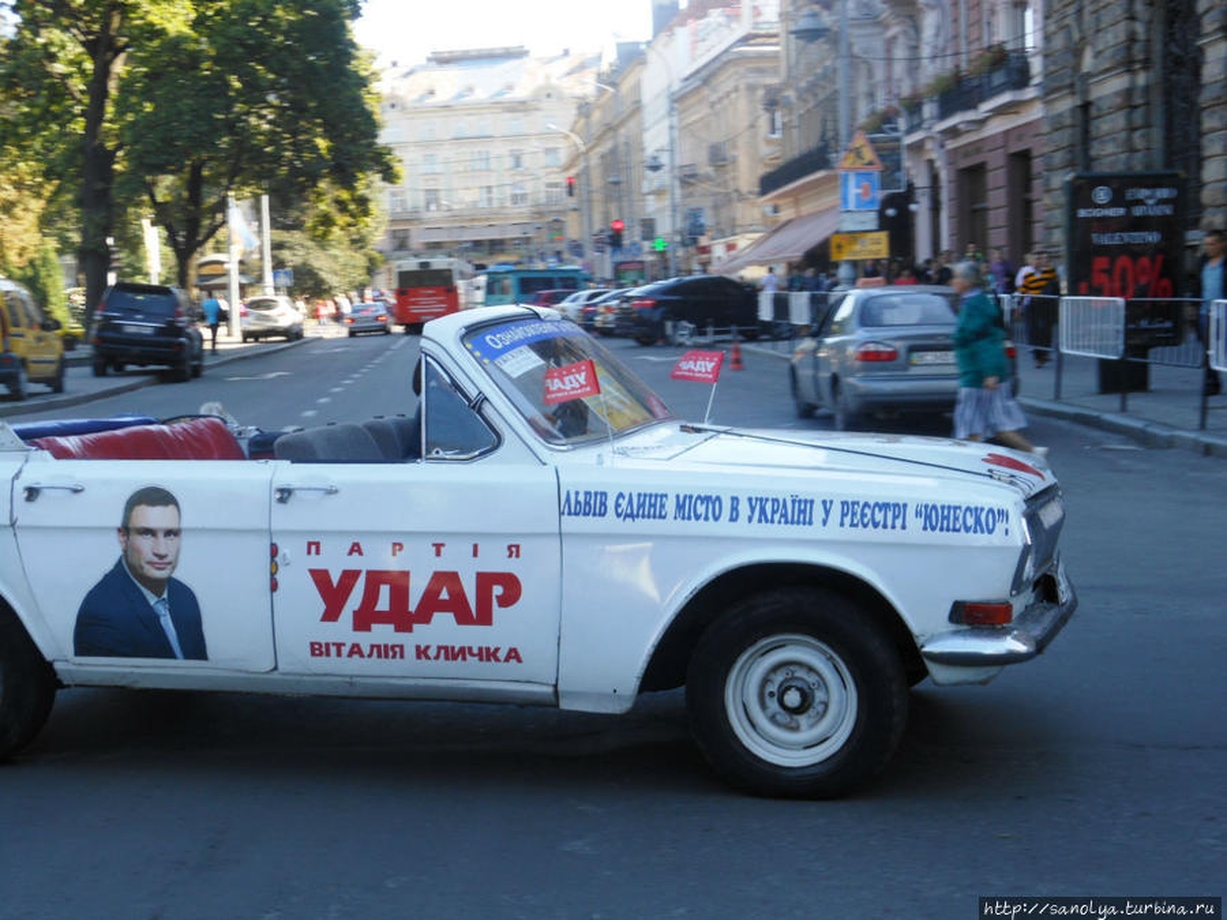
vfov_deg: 25.7
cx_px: 614
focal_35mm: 57
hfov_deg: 33.8
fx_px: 2020
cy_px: 460
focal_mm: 10.2
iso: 80
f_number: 4.1
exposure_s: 1/100
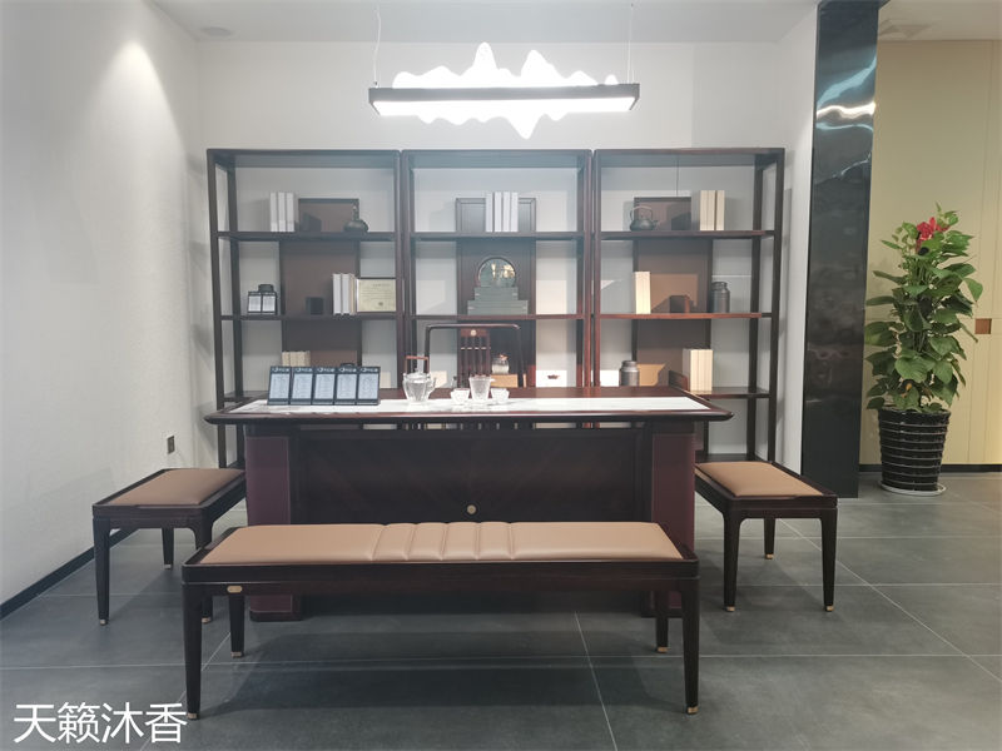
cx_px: 501
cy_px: 376
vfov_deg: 53.1
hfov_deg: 67.3
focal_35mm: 26
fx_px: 753
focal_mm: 5.58
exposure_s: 1/50
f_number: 1.8
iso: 320
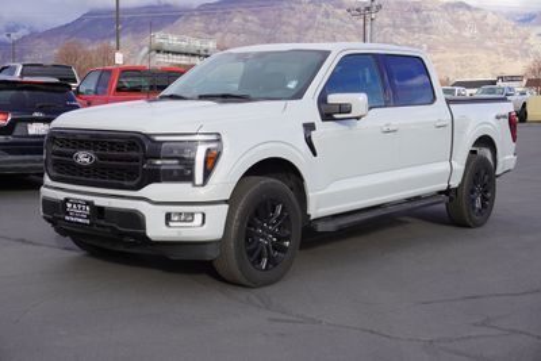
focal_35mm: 50
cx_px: 270
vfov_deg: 27.3
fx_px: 744
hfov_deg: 40.0
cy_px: 180
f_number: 9
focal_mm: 33
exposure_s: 1/100
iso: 100
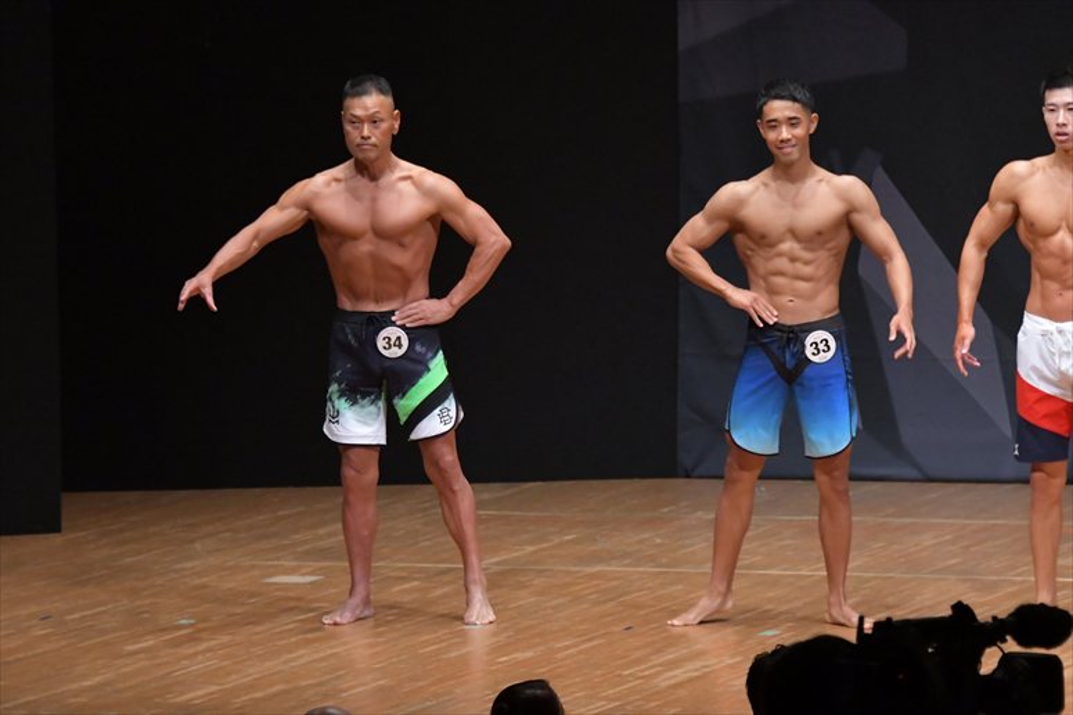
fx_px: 7597
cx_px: 536
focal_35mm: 255
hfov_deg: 8.1
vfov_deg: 5.4
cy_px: 358
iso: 6400
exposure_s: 1/400
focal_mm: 170
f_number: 5.6
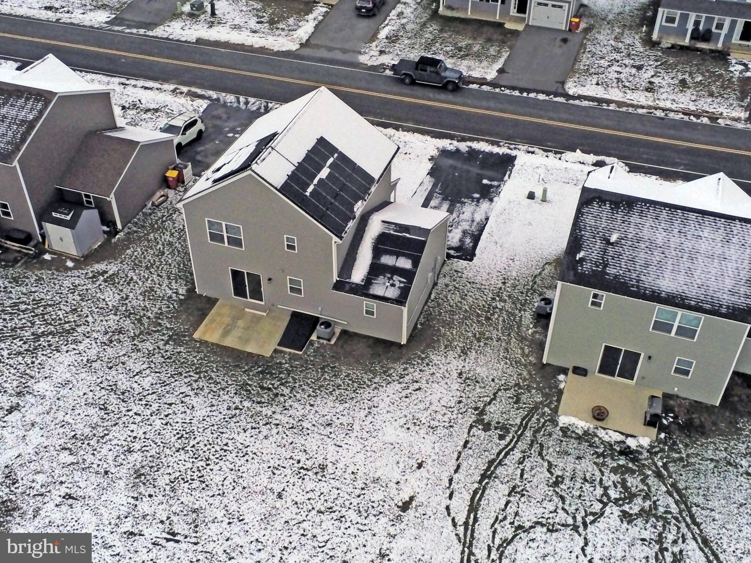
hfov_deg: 47.9
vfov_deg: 36.8
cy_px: 282
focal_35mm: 39
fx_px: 846
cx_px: 376
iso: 100
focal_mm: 4
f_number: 2.4
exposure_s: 1/2695
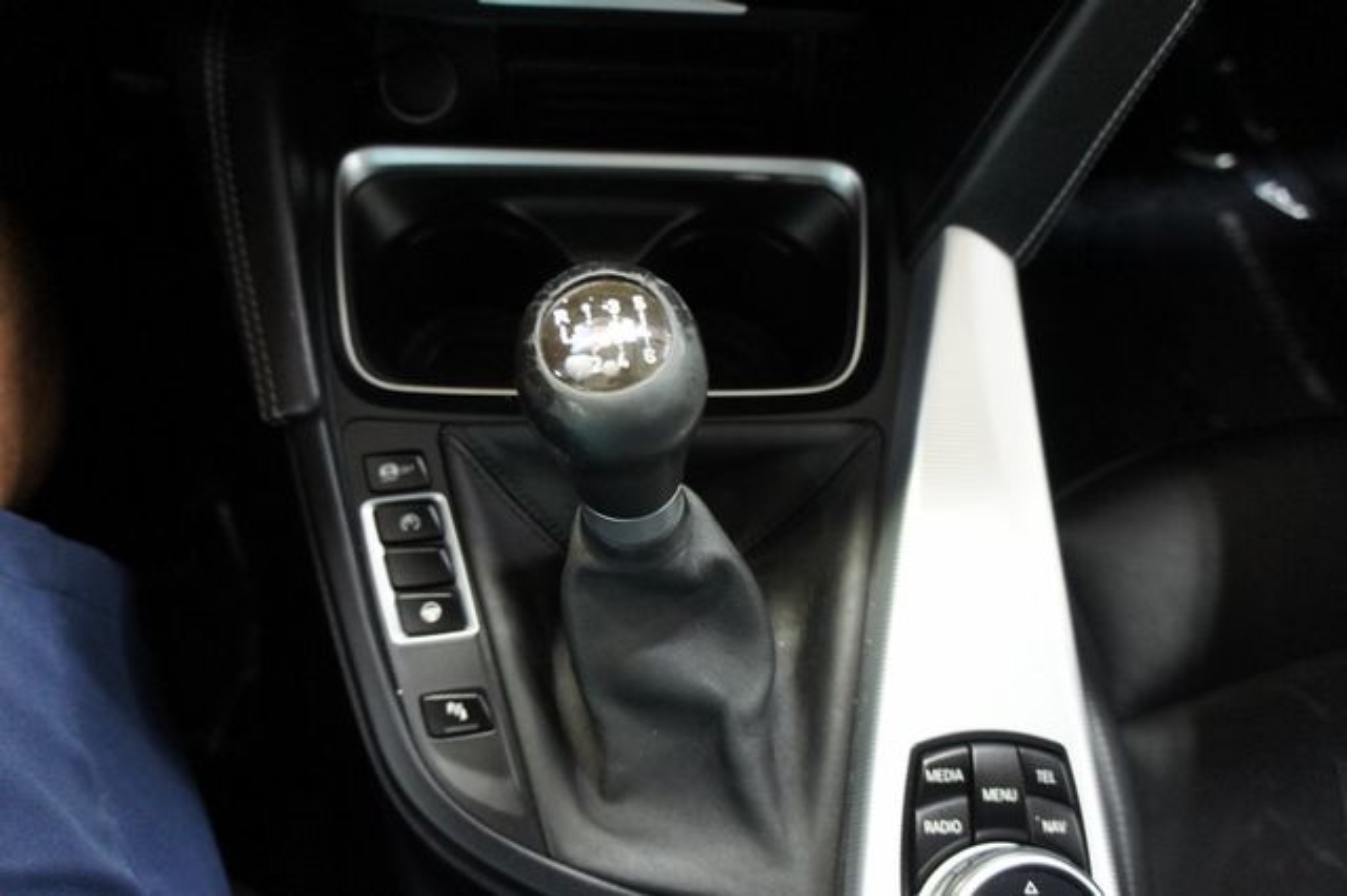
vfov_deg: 47.9
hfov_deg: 67.4
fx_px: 1010
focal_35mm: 27
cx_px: 674
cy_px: 448
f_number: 3.5
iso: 1600
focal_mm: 18
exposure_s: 1/13
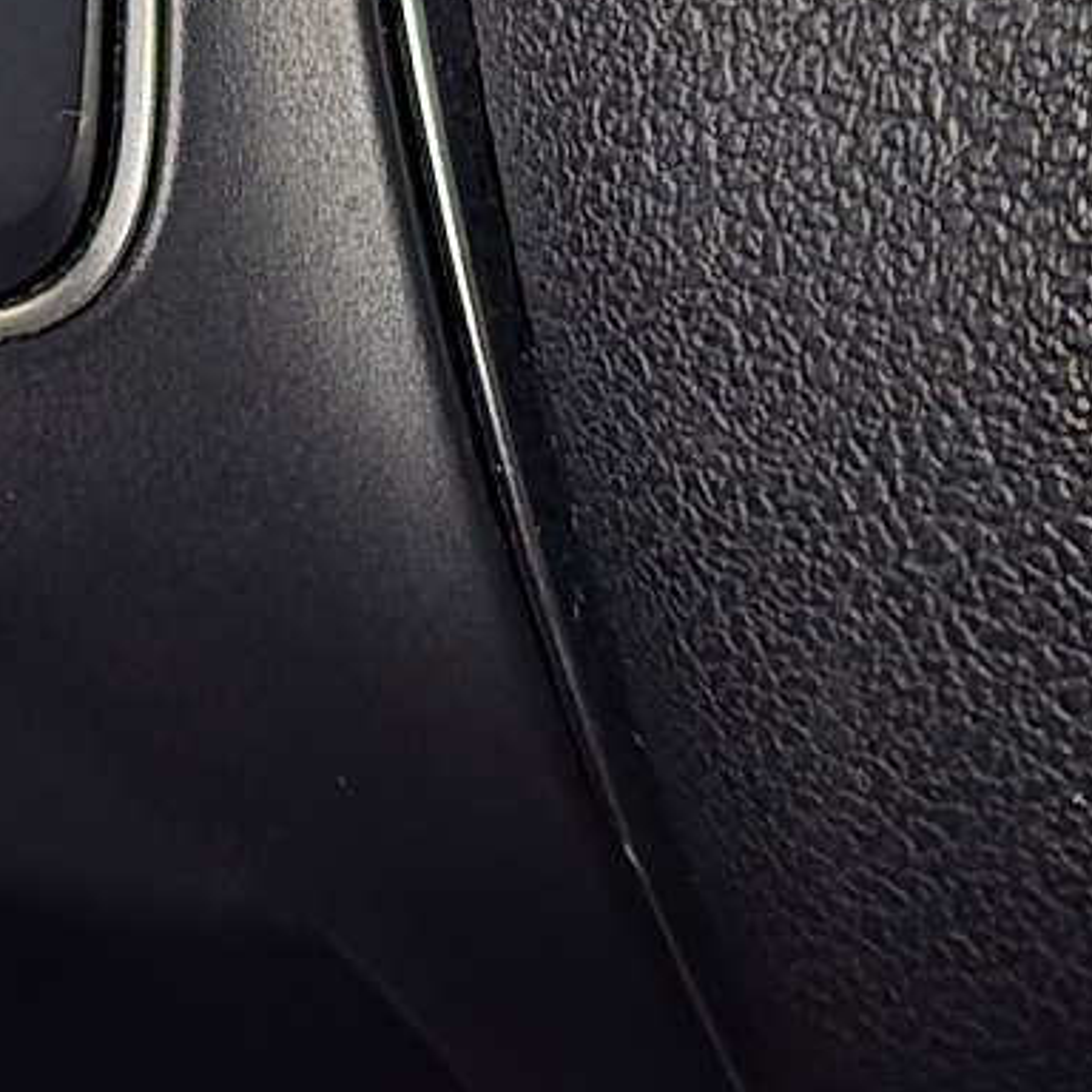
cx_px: -74
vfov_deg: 13.3
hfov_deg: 13.5
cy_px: -304
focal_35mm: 127
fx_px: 4533
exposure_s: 1/15
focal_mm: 6.3
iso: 2000
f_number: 1.7
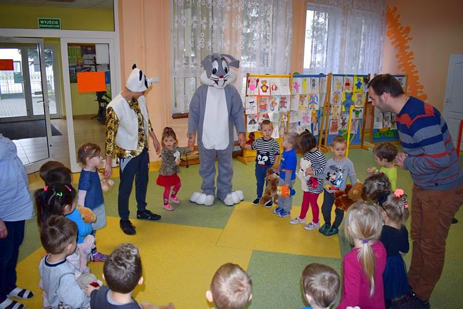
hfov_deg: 67.4
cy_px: 154
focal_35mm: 27
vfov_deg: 47.9
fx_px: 347
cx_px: 232
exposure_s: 1/160
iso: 800
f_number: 3.5
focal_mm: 18
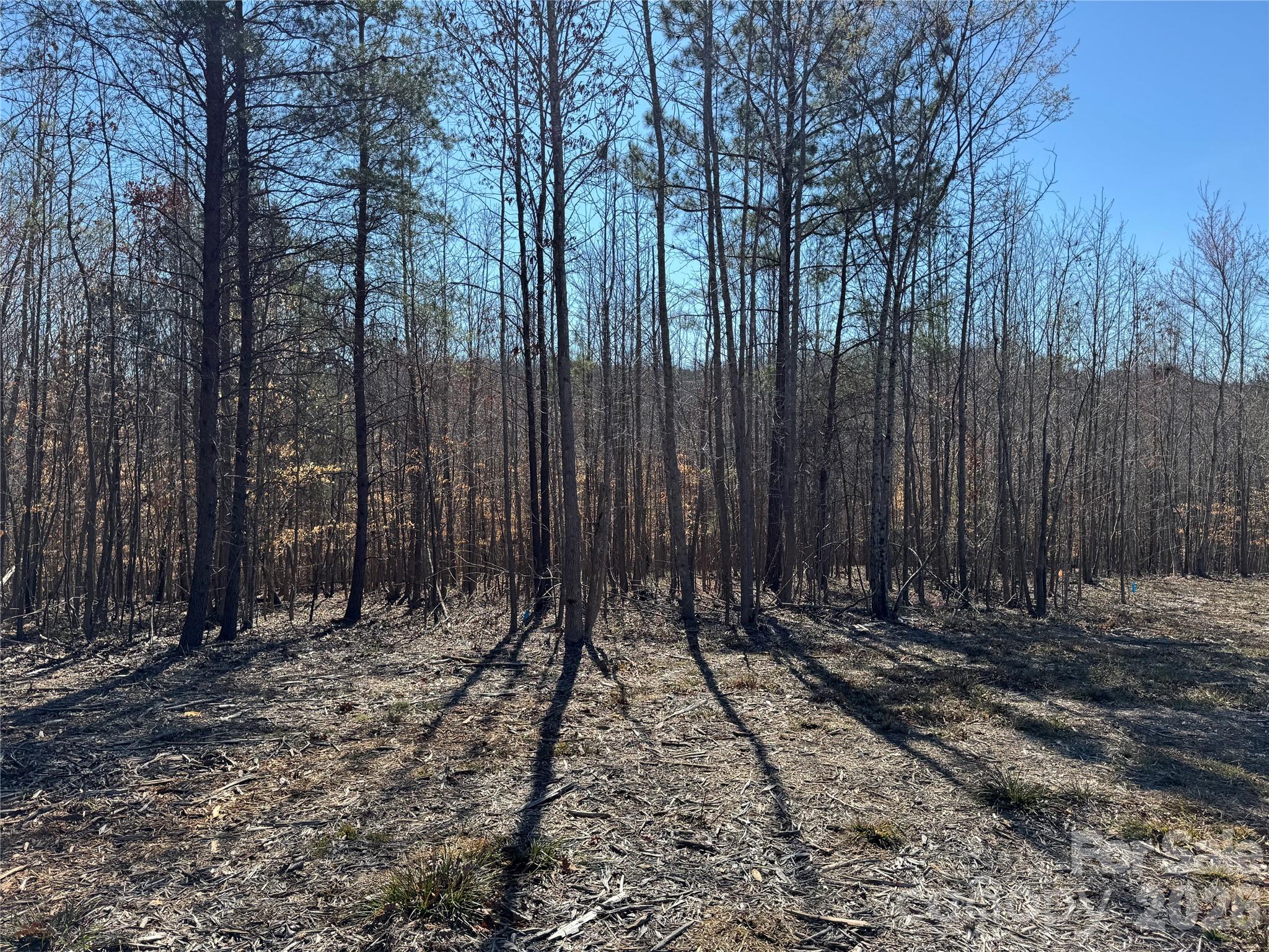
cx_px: 634
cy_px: 476
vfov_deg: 56.8
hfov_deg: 71.6
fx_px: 880
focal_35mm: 24
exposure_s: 1/3247
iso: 80
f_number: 1.78
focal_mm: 6.76
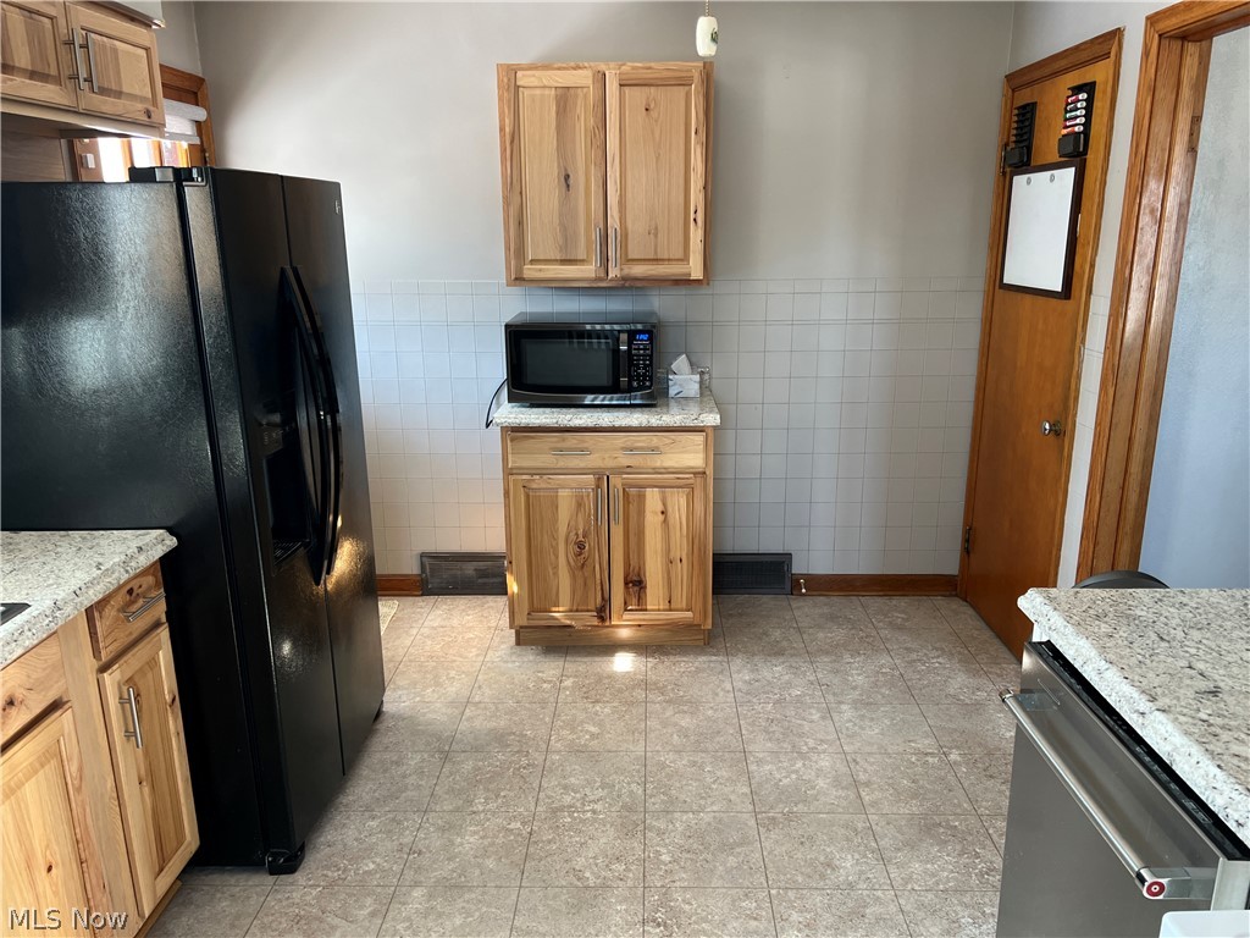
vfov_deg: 53.1
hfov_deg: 67.3
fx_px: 939
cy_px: 469
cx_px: 625
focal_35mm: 26
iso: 125
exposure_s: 1/101
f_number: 1.5
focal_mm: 5.7
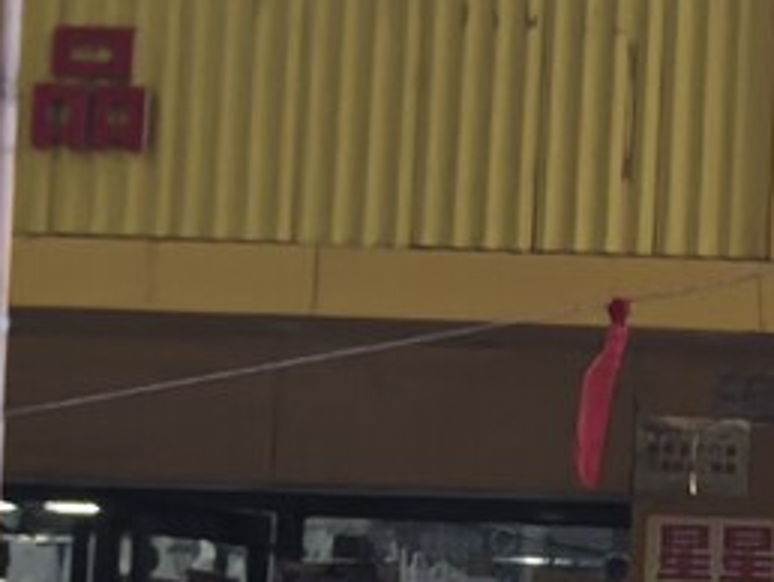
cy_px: 495
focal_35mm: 253
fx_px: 5662
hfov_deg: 6.6
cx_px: 2844
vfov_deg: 5.9
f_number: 2
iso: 50
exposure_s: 1/440
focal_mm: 5.75
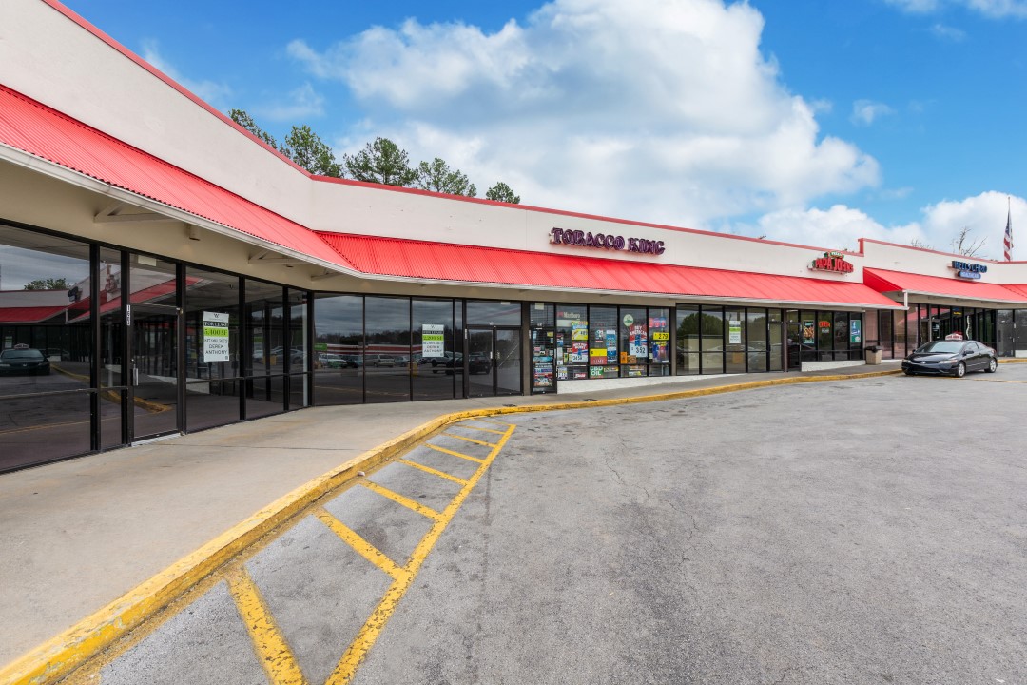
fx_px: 428
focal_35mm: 15
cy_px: 342
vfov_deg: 77.3
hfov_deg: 100.4
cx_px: 514
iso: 100
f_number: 8
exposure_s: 1/100
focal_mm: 10
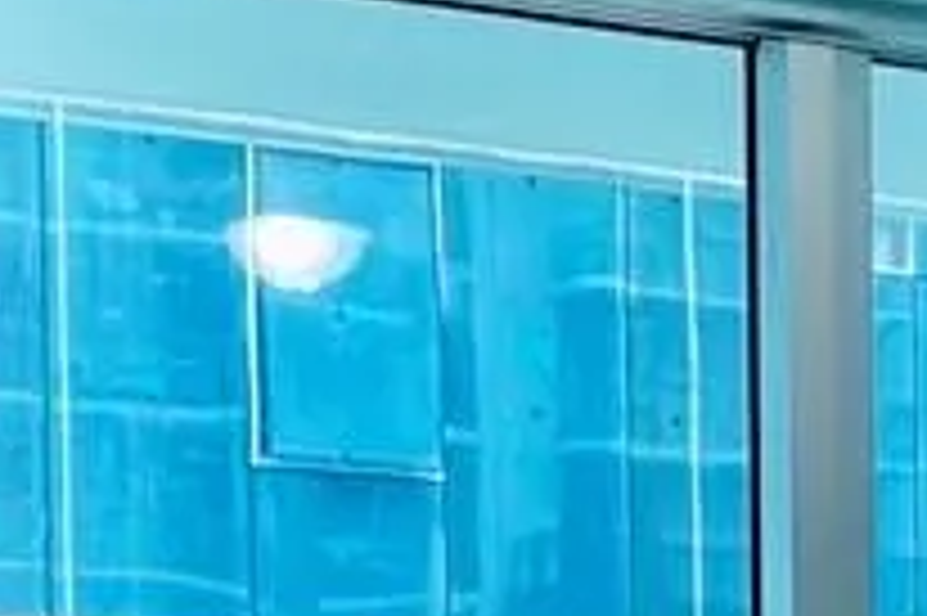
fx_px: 5403
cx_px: 1580
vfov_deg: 6.2
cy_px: 1475
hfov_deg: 9.4
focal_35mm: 210
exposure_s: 1/120
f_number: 1.8
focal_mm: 4.25
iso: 80
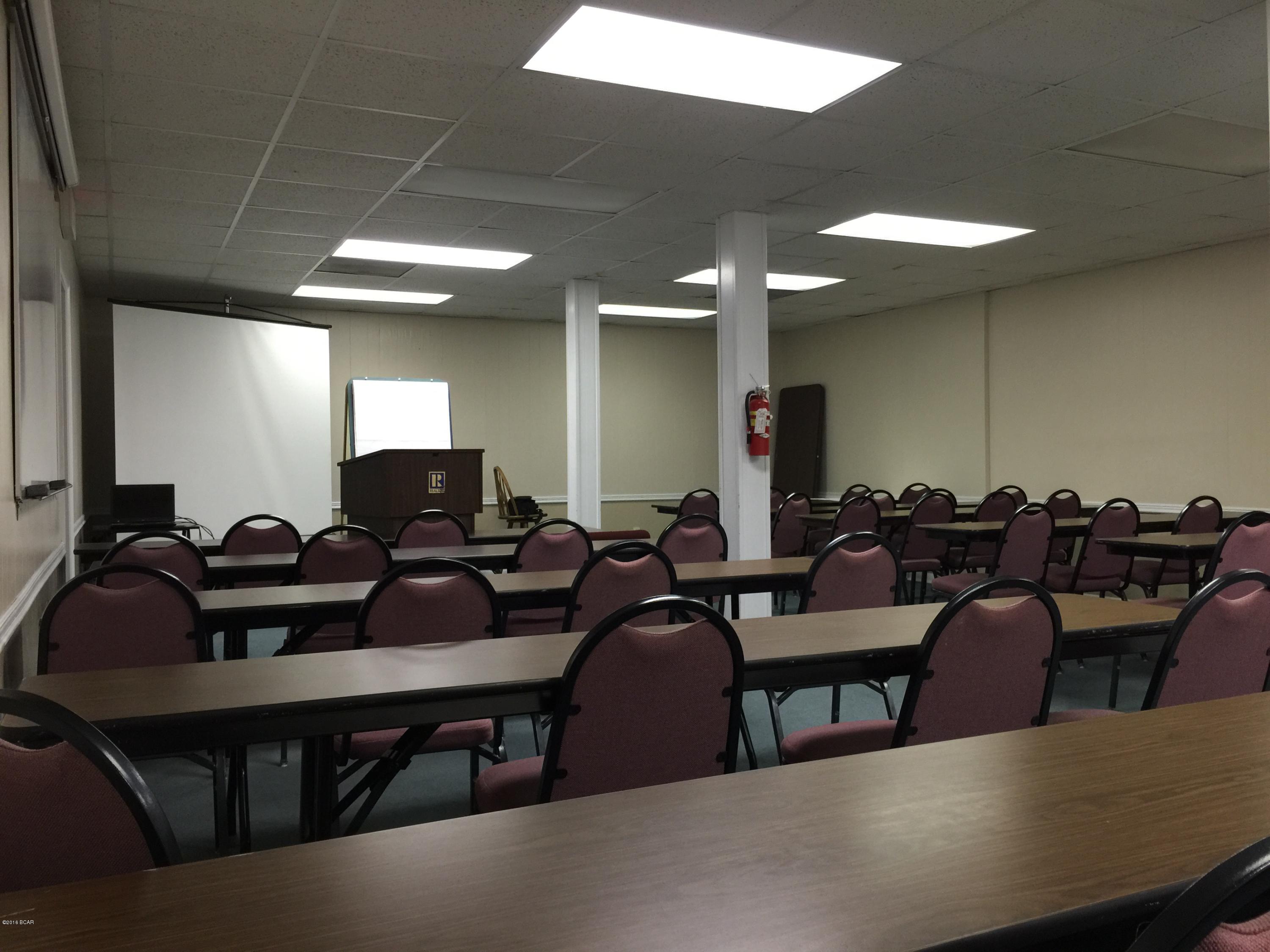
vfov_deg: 48.2
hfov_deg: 61.7
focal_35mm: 29
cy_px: 476
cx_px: 635
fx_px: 1064
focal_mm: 4.15
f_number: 2.2
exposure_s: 1/15
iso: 80
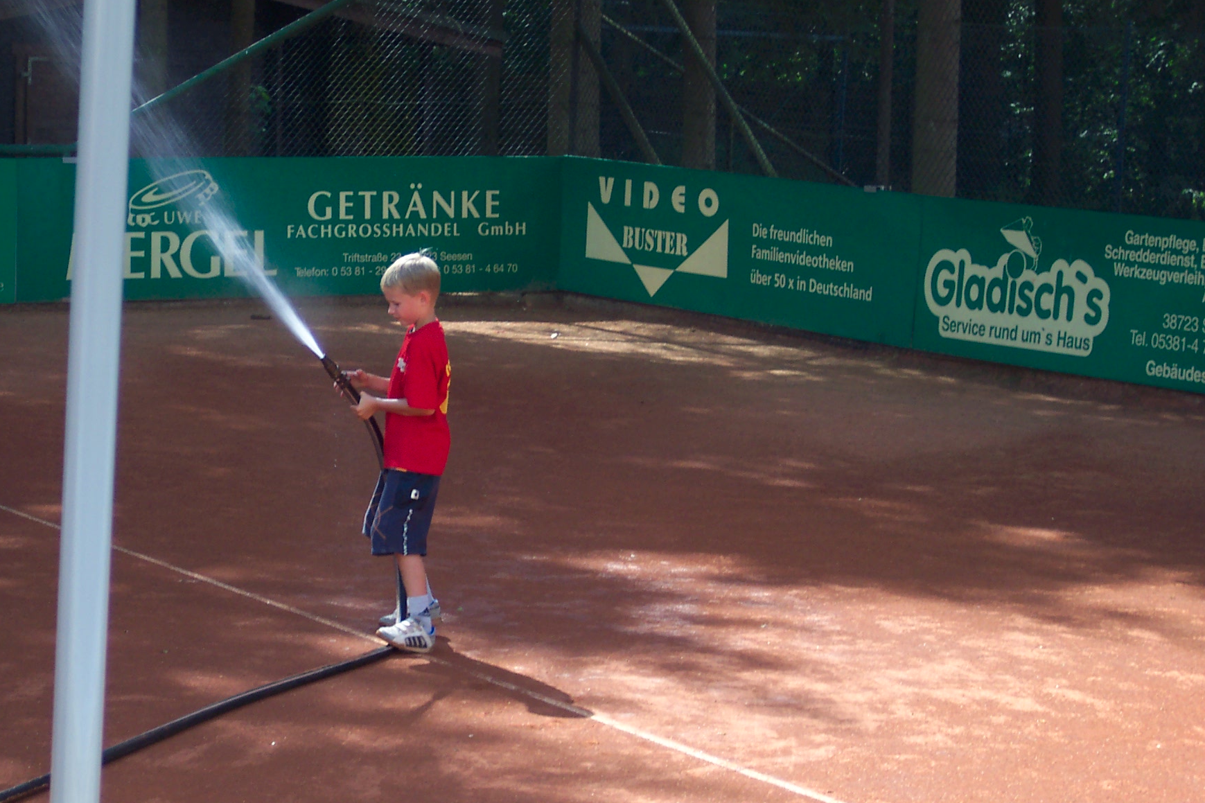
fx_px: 3949
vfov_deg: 11.6
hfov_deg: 17.3
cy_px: 408
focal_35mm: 118
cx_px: 582
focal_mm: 24
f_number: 4.8
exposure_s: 1/250
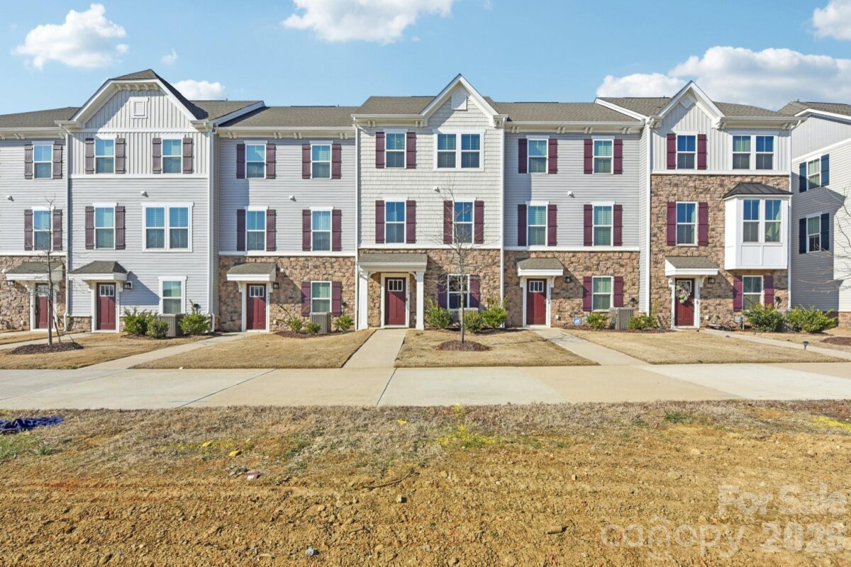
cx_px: 426
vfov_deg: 73.7
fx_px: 378
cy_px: 284
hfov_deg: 96.7
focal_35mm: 16
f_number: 8
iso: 200
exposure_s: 1/800
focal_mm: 16
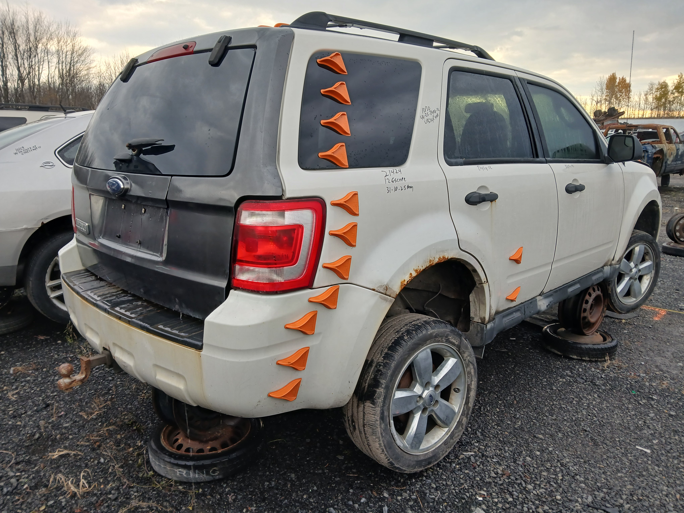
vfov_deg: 53.1
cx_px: 342
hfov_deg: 67.3
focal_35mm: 26
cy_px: 256
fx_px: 514
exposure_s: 1/60
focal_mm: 3.98
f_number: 1.8
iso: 25
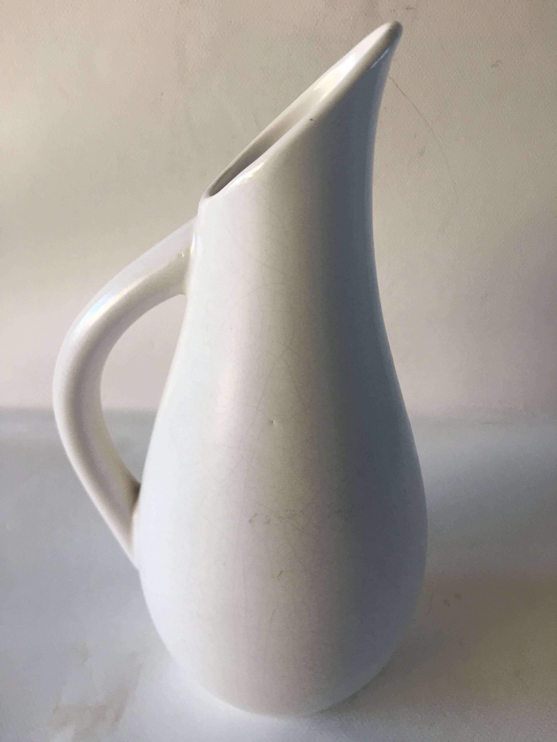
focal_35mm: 29
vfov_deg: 61.7
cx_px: 278
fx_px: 622
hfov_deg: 48.2
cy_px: 371
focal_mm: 4.15
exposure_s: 1/33
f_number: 2.2
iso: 32
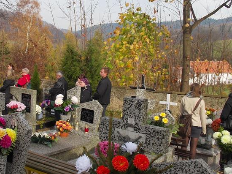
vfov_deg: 27.0
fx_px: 362
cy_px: 81
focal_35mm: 54
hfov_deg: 34.6
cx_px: 51
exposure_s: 1/400
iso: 80
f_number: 3.3
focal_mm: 4.1
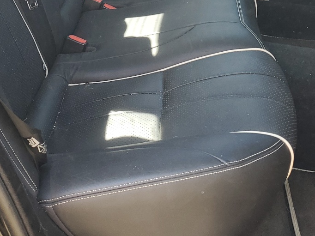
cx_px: 199
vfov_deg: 22.8
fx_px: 555
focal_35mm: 61
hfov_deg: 31.5
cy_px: -15
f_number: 1.5
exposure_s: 1/120
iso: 50
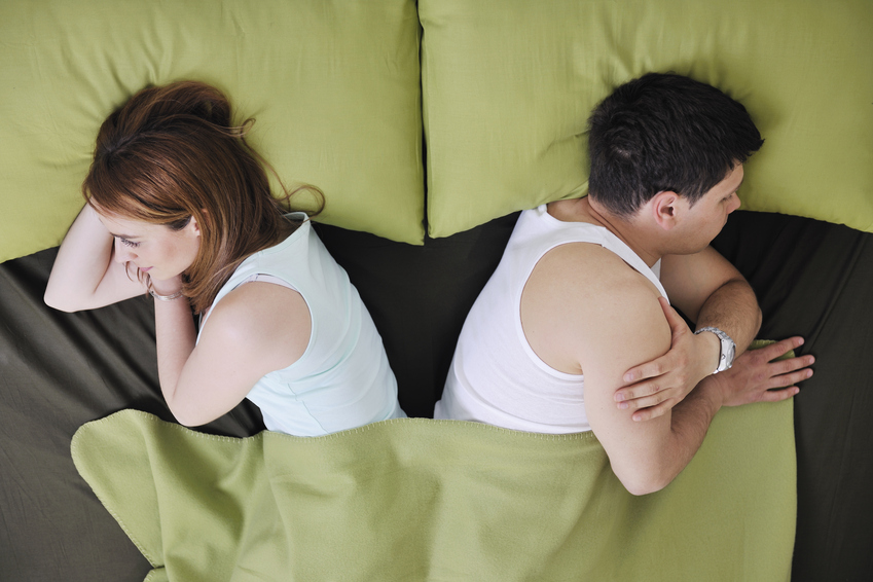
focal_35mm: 58
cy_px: 291
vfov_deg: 23.4
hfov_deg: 34.5
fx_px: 1406
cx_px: 436
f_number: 3.5
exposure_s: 1/80
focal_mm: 58
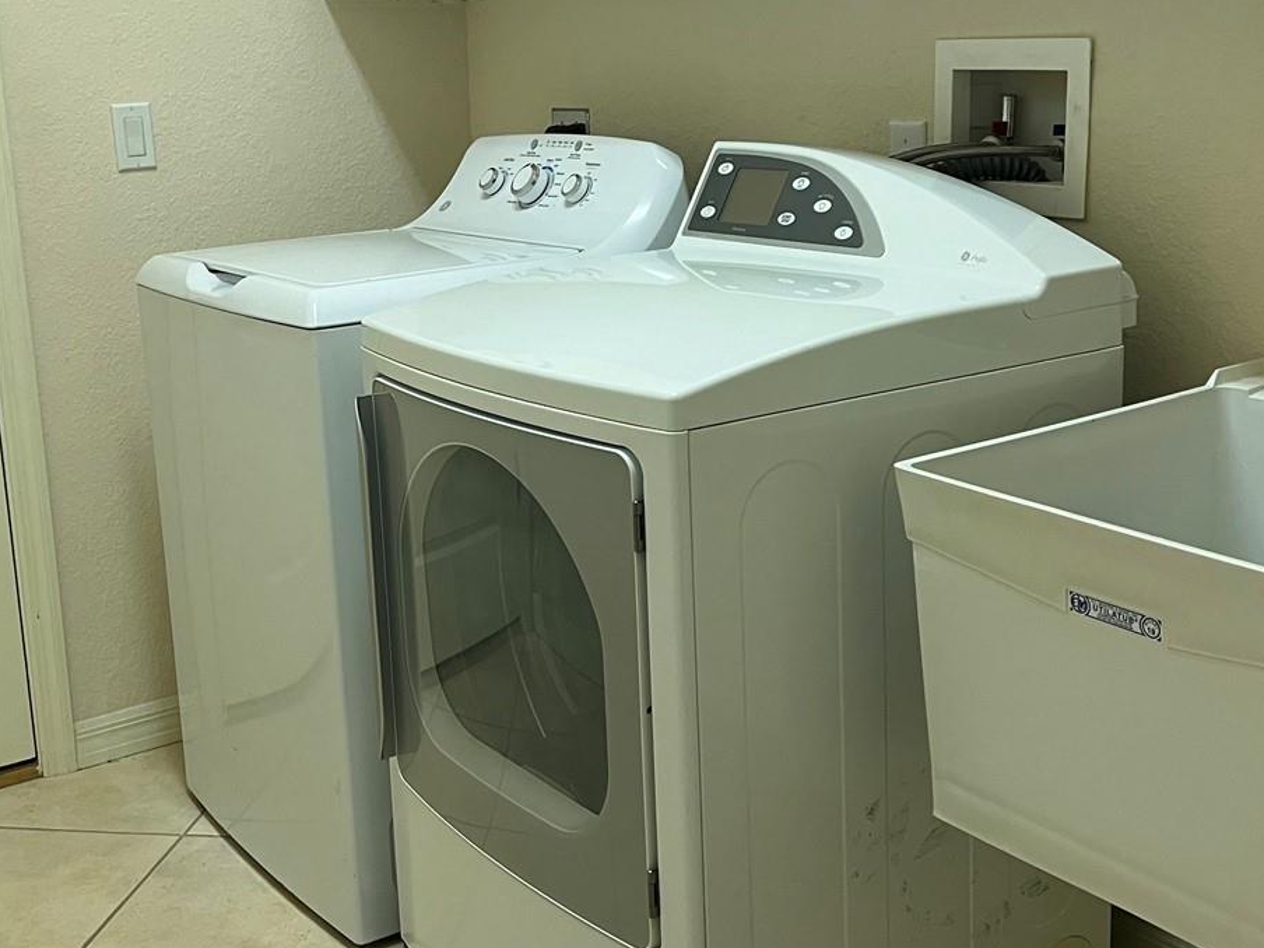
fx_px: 1680
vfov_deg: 31.5
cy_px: 393
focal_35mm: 46
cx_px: 577
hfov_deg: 41.2
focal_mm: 5.7
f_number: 1.5
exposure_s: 1/60
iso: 100
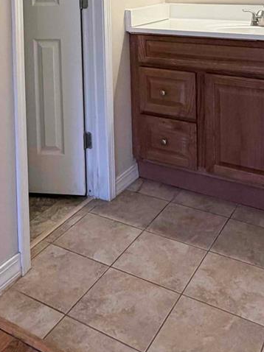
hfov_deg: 31.9
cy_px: -17
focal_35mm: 45
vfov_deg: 36.8
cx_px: 88
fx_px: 458
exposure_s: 1/120
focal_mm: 2.22
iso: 160
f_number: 2.2
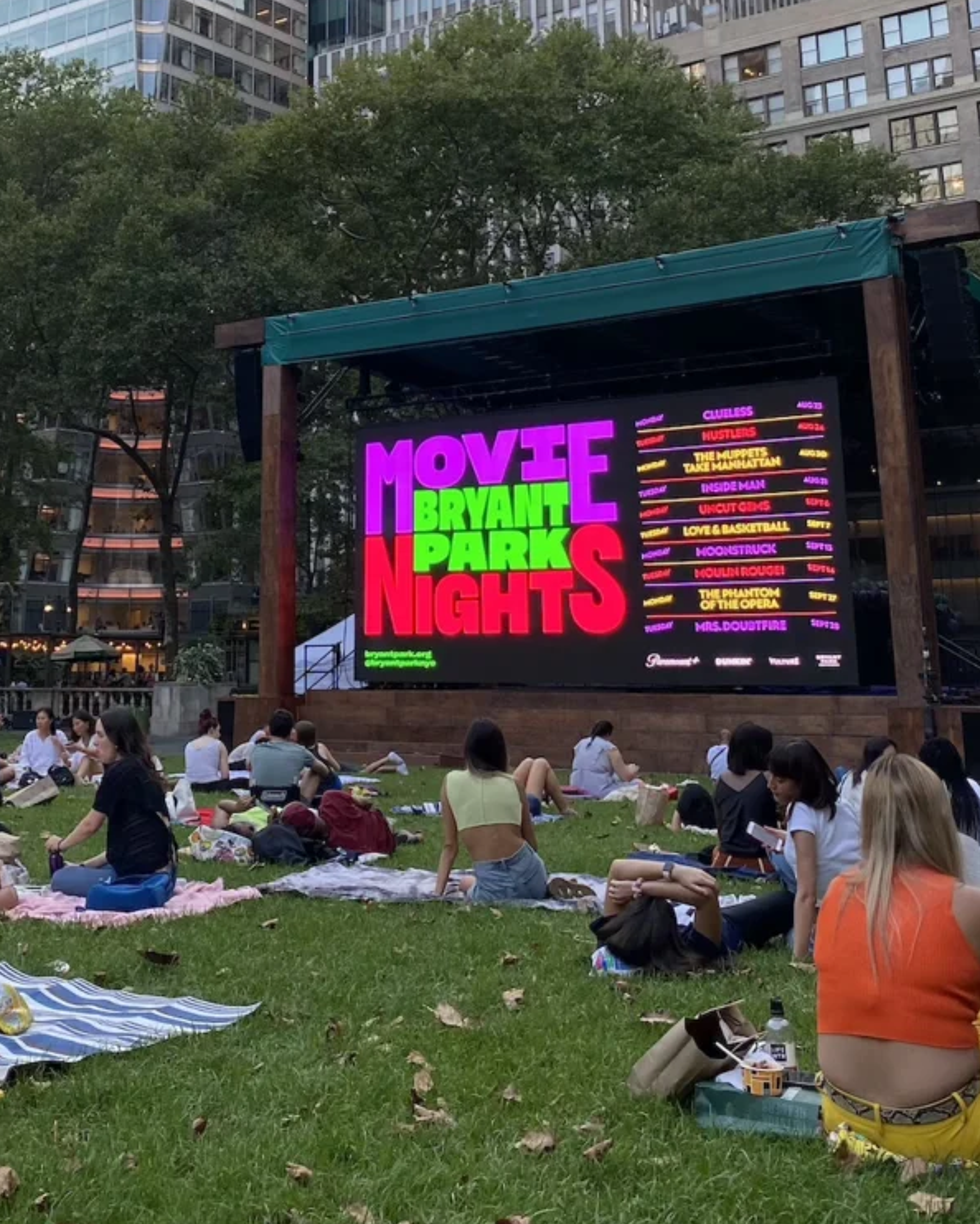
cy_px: 600
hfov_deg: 41.7
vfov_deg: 51.5
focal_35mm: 35
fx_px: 1268
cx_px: 327
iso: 32
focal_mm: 4.25
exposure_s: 1/161
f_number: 1.8
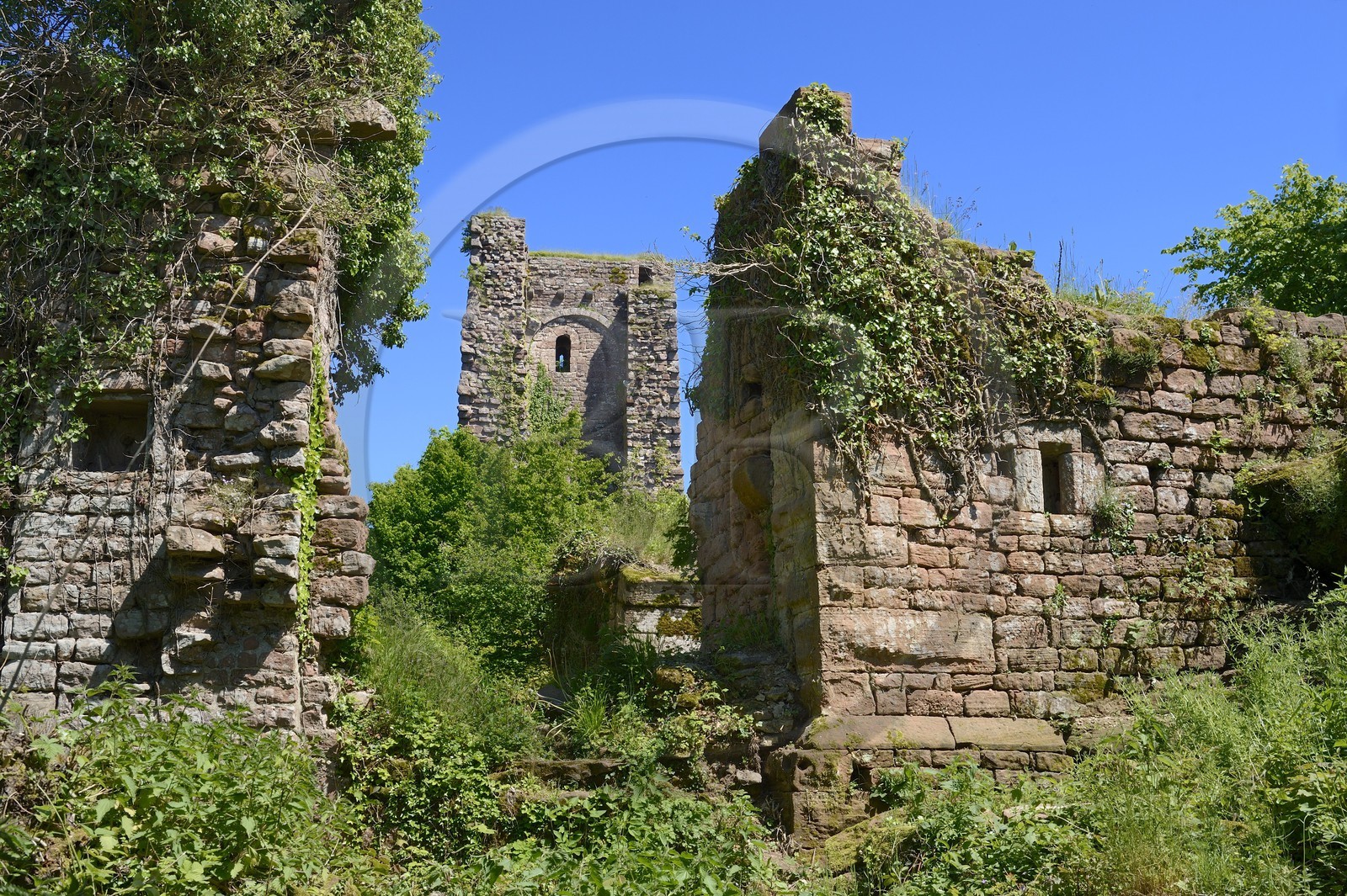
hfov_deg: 50.7
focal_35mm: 38
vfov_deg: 35.0
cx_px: 674
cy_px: 448
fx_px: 1421
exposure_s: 1/160
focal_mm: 38
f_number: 11
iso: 160
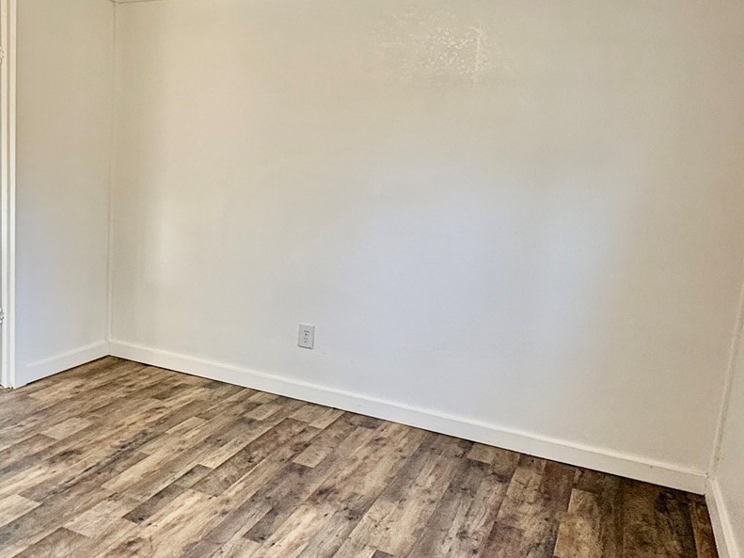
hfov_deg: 52.2
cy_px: 277
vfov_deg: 41.8
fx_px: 731
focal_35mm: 34
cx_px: 212
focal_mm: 2.22
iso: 160
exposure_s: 1/99
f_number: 2.2
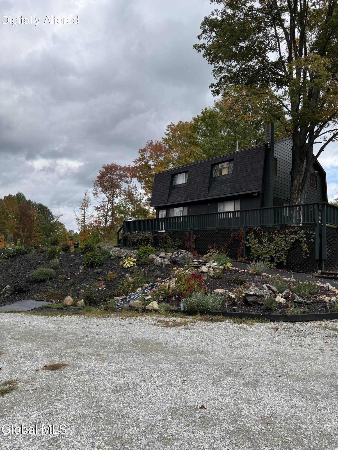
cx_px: 169
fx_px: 312
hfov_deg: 56.8
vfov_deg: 71.6
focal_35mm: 24
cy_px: 225
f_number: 1.78
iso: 80
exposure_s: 1/2703
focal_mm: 6.76
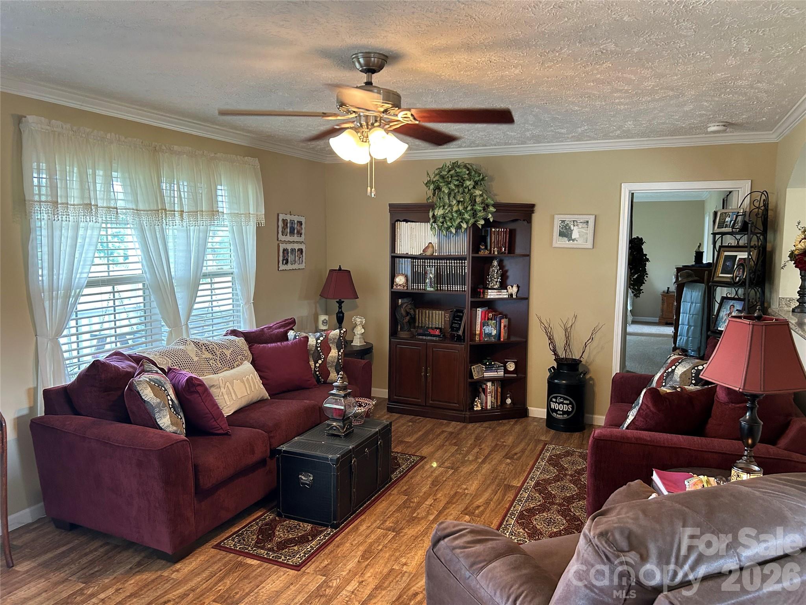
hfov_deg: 67.3
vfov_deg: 53.1
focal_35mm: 26
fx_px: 605
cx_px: 403
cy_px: 302
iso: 160
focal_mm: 5.7
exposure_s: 1/60
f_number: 1.5
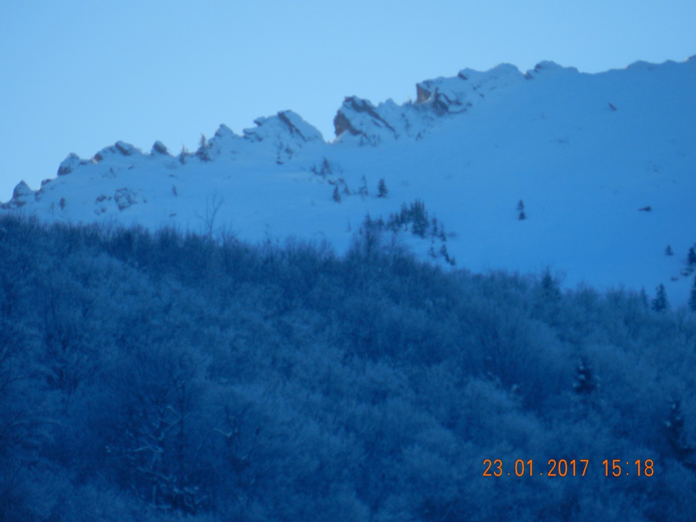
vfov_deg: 1.8
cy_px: 261
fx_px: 16286
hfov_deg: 2.4
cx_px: 348
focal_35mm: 810
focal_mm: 144
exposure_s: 1/500
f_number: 5.7
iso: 160
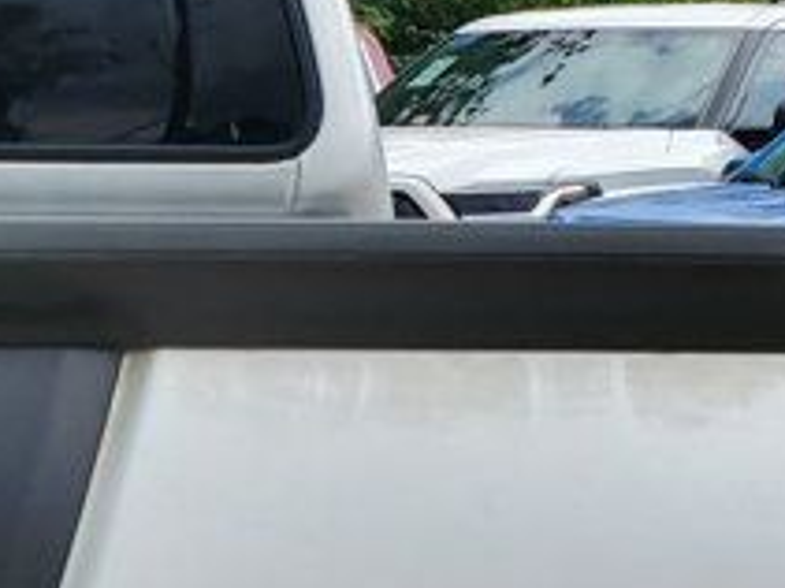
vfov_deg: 11.4
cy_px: 778
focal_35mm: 126
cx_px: -379
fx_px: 2856
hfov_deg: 14.6
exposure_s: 1/732
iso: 50
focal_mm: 4.3
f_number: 2.4
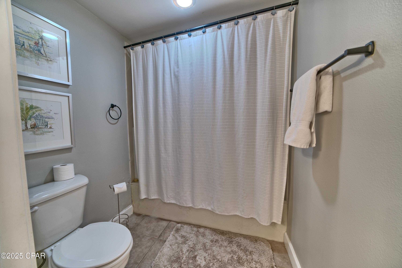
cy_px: 134
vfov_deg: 90.0
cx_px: 201
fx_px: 134
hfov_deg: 112.6
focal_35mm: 12
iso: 500
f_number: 8
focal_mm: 12
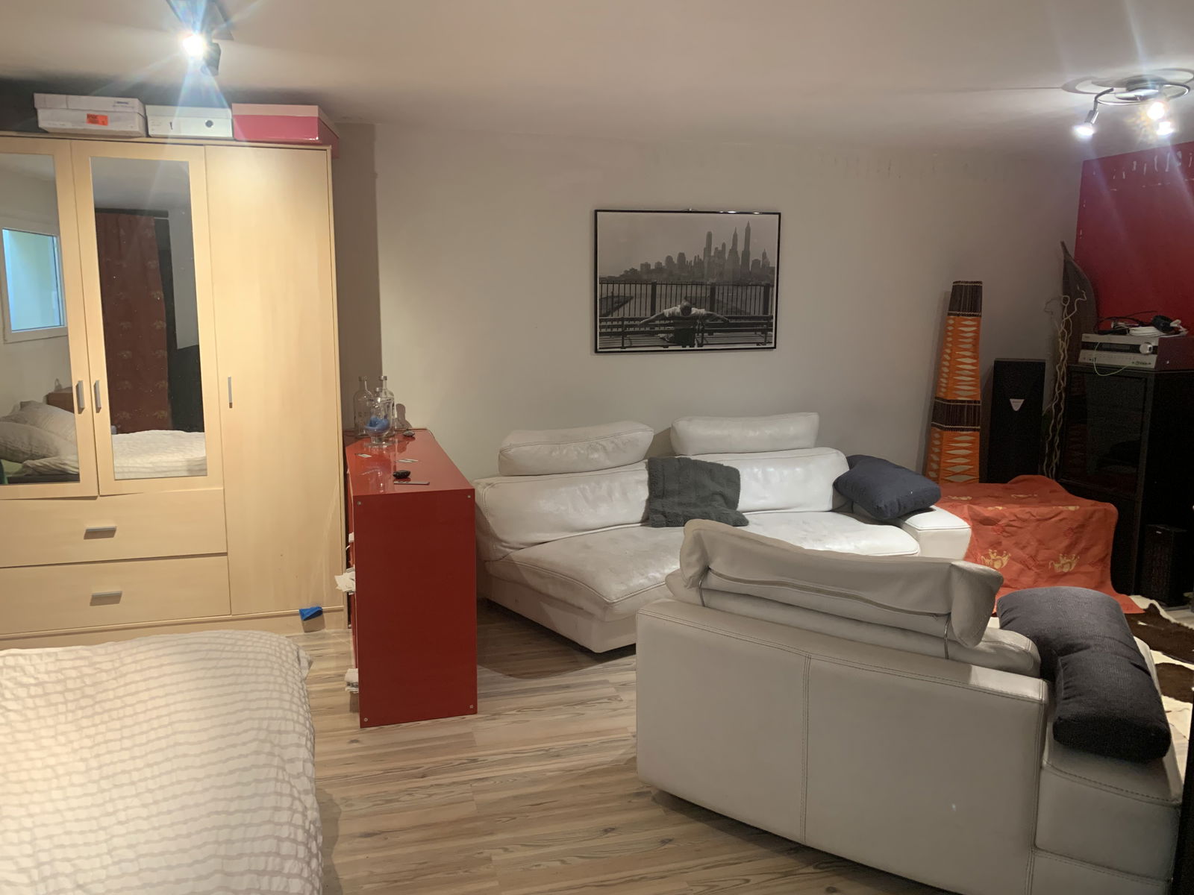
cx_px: 597
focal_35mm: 26
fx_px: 897
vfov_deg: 53.1
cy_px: 448
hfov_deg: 67.3
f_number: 1.8
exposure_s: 1/33
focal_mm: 4.25
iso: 250
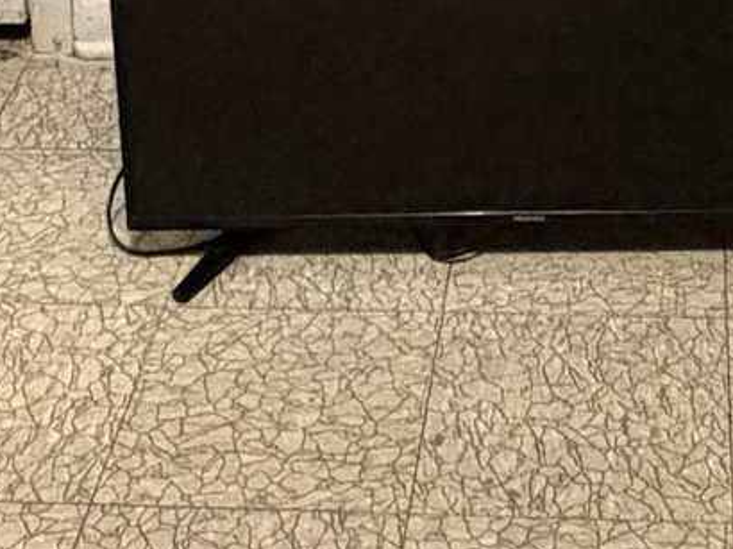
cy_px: -701
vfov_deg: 11.8
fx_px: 2222
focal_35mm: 105
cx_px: 533
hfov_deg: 18.6
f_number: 2.2
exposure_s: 1/60
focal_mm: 2.22
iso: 500
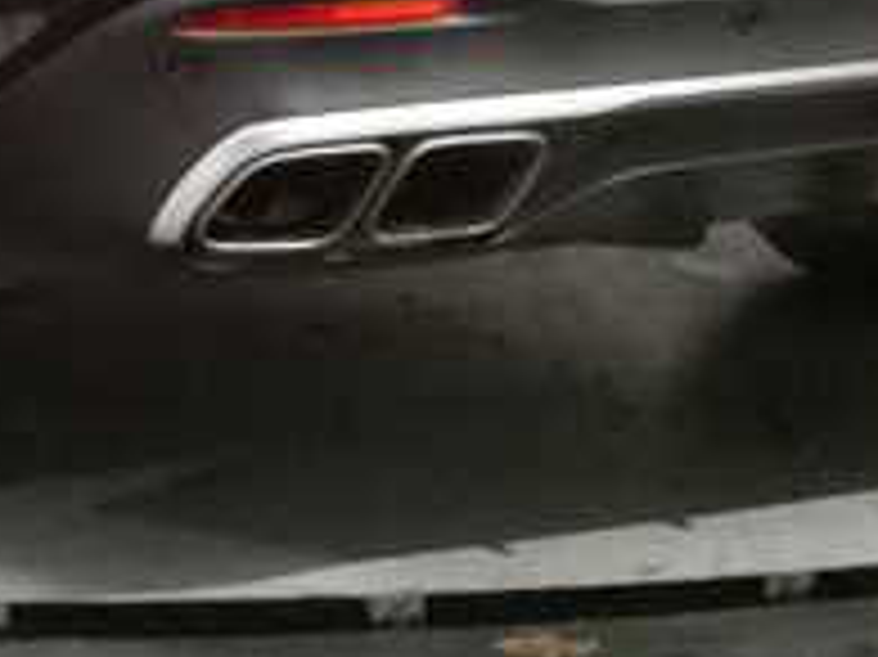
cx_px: 0
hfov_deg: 7.9
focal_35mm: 250
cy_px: -378
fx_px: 6337
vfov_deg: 5.9
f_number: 4.1
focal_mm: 10.8
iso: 1600
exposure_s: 1/40
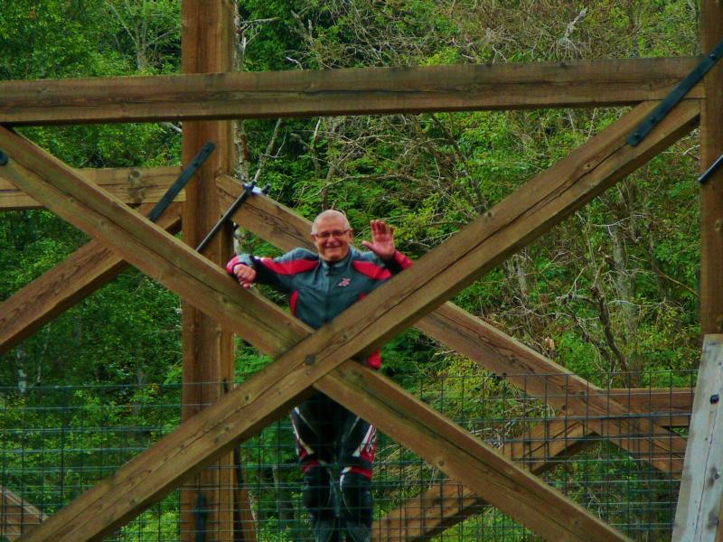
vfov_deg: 5.8
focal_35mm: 256
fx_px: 5347
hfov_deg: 7.7
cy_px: 271
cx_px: 362
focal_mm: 38
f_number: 4.1
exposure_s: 1/250
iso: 80
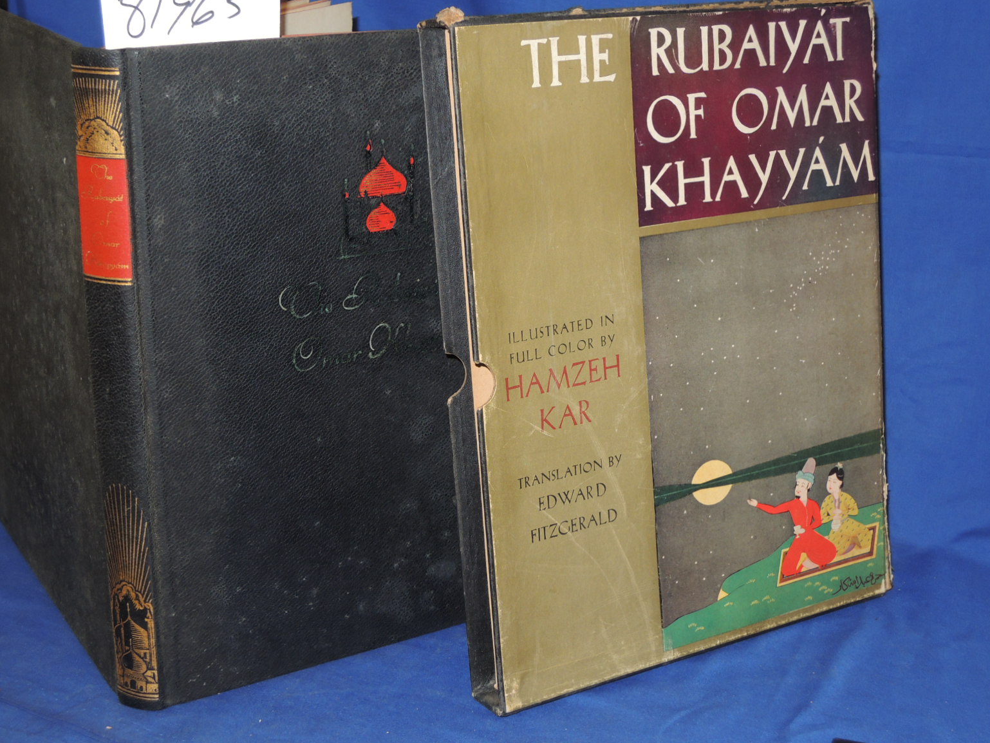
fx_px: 1487
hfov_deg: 36.8
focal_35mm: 52
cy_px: 364
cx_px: 484
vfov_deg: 28.0
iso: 200
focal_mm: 9
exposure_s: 1/50
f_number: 3.7
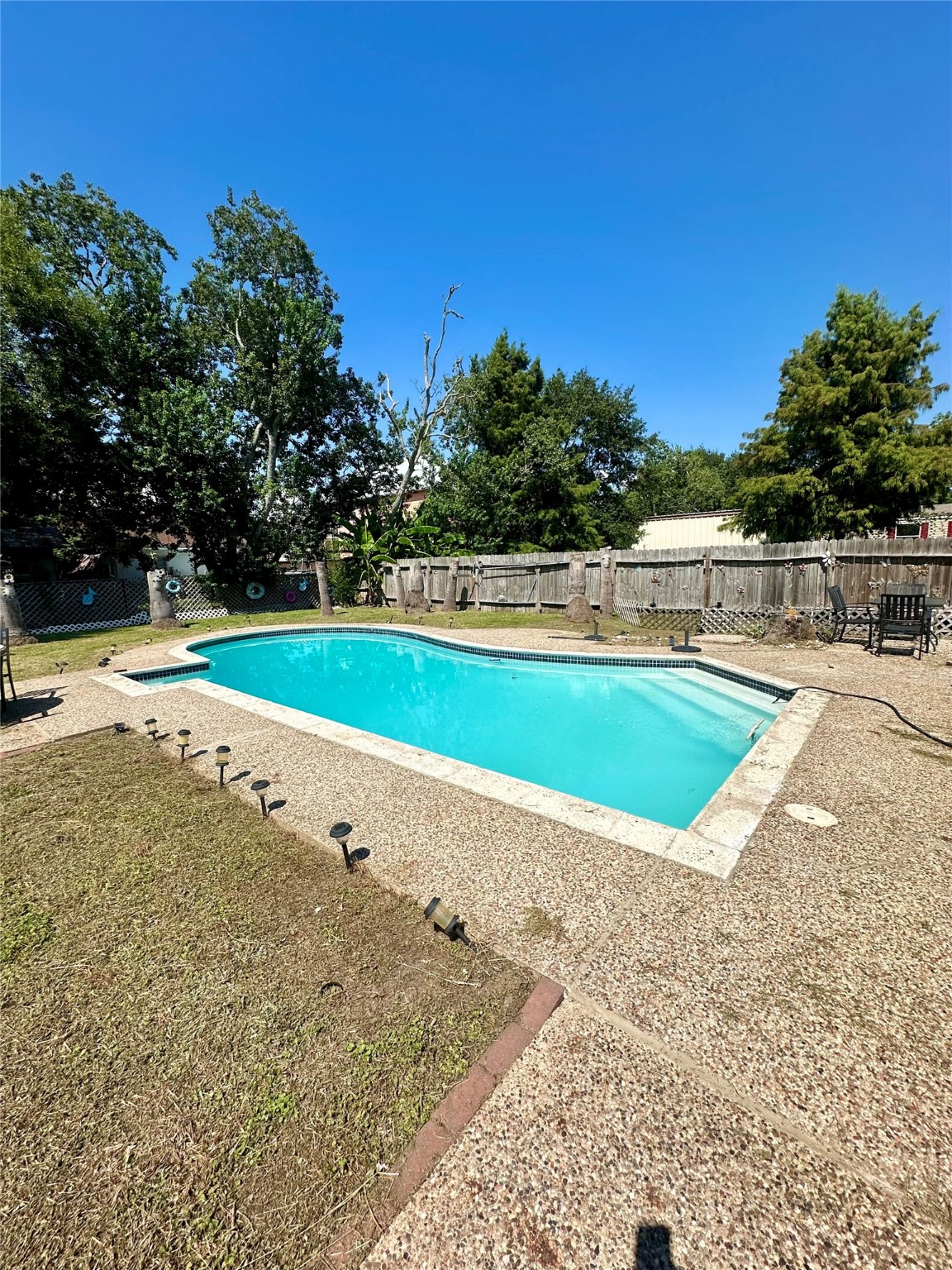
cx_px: 476
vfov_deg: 102.1
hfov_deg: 85.7
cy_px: 635
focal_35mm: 14
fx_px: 513
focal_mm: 2.22
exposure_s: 1/3205
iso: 40
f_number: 2.2
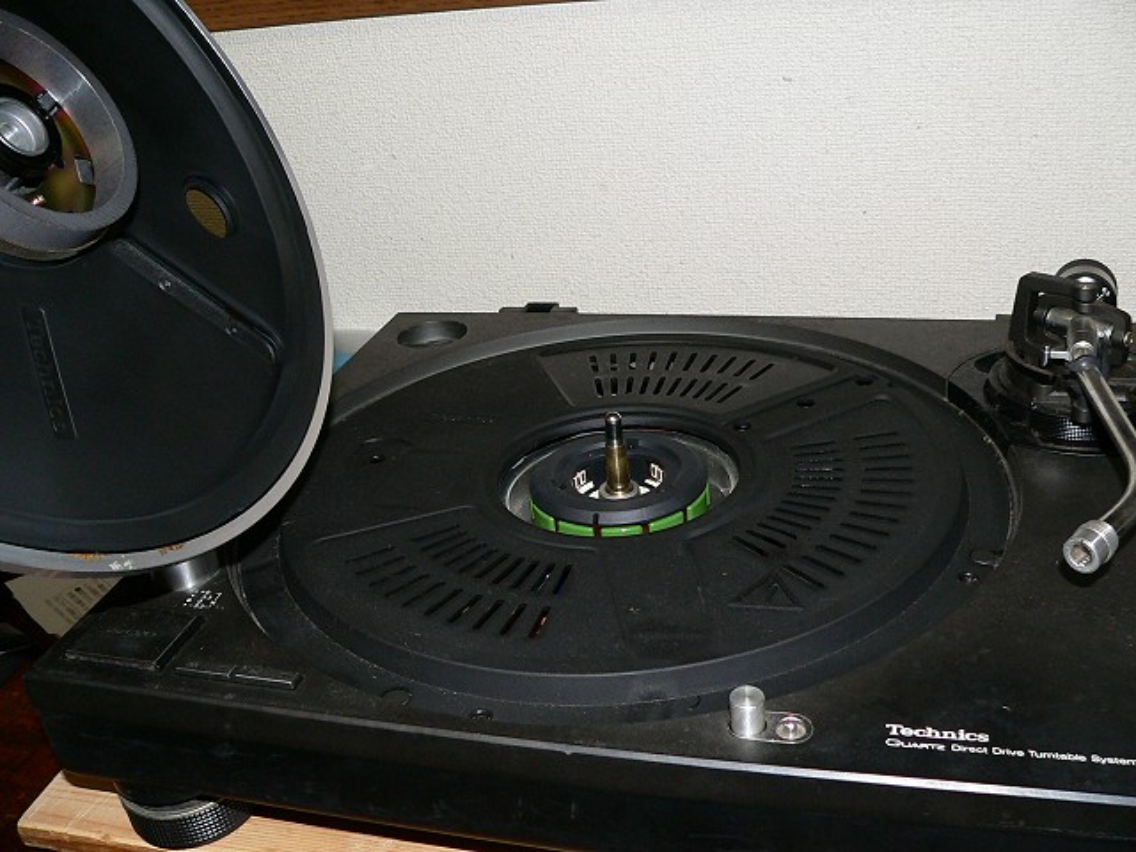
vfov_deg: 39.7
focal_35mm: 36
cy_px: 426
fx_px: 1181
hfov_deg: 51.4
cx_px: 568
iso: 200
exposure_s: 1/60
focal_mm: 6
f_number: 2.8
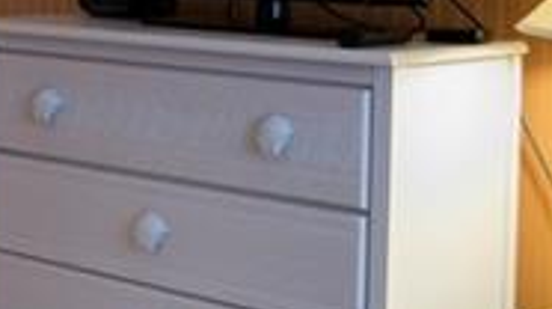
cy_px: -61
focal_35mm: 104
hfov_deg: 18.3
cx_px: -276
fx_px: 1520
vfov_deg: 11.4
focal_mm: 18
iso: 400
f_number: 7.1
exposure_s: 1/3
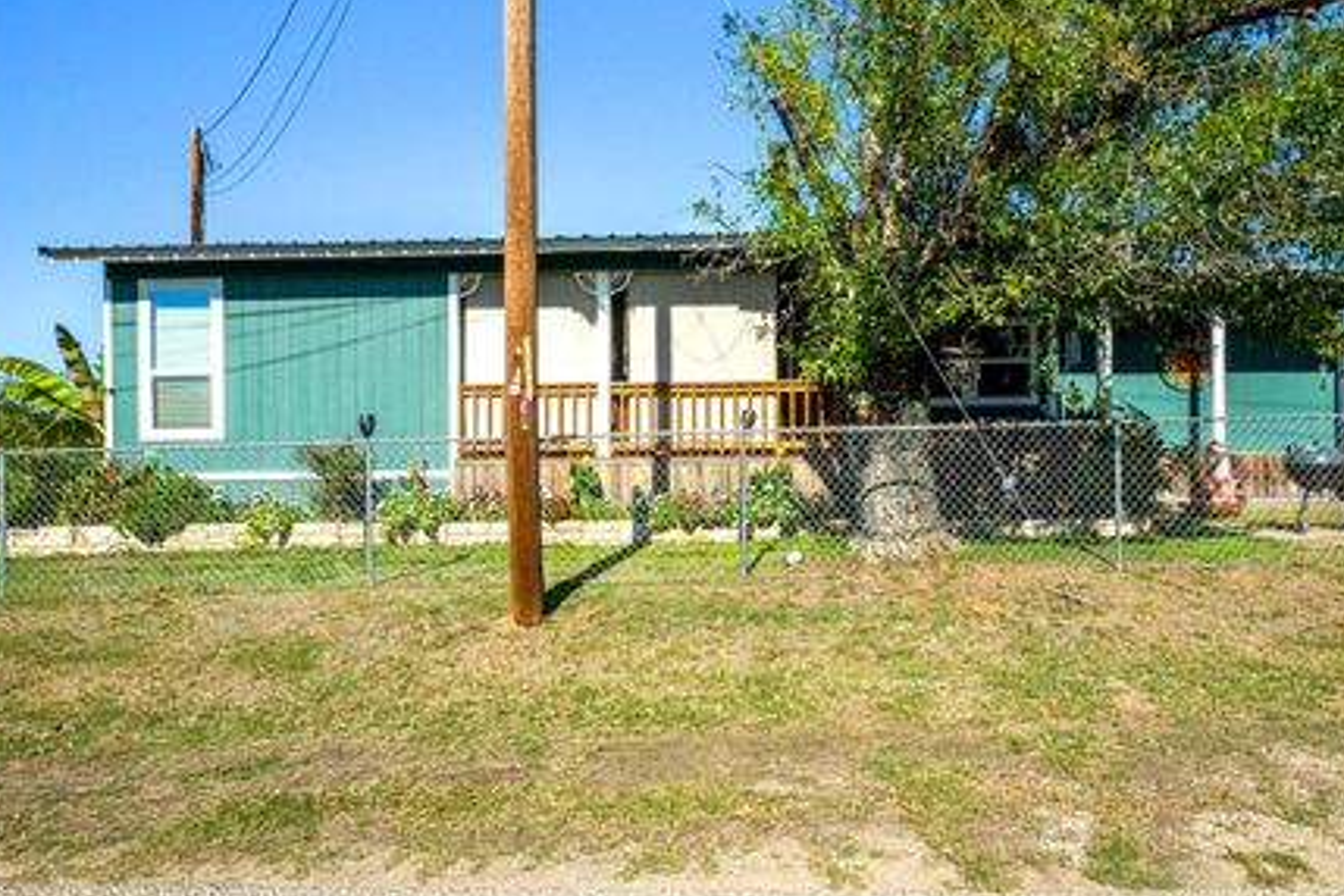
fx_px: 784
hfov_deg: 81.0
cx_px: 739
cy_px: 404
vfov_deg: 59.4
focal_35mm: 21
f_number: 13
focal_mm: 9
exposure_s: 1/500
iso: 250
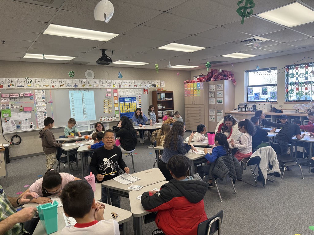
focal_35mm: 24
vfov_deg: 56.8
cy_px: 118
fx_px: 218
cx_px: 157
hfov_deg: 71.6
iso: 200
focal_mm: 6.76
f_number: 1.78
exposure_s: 1/120
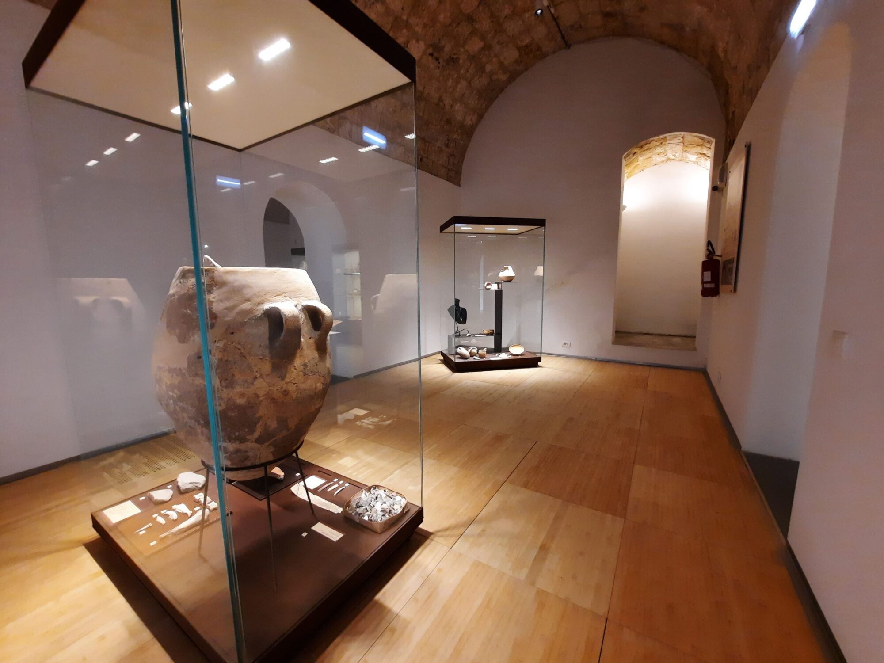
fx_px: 332
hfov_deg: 106.2
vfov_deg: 89.9
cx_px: 442
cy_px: 332
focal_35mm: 13
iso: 160
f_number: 2.2
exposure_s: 1/33
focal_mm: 1.74
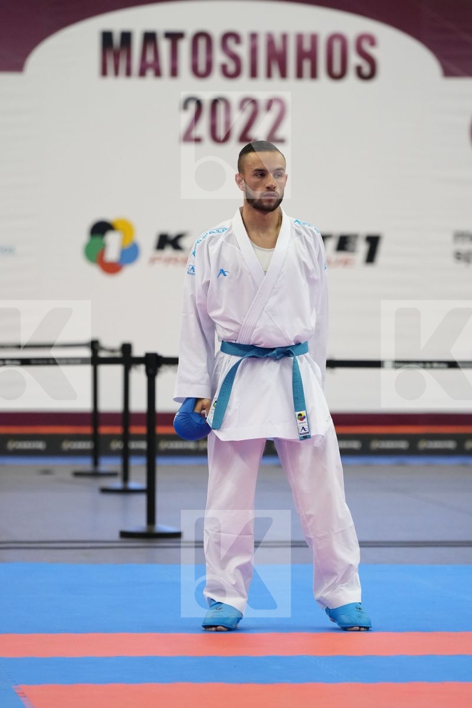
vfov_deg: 9.5
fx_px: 4248
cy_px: 354
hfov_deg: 6.4
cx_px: 236
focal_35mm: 216
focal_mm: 144
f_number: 2.8
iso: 2500
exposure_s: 1/1000
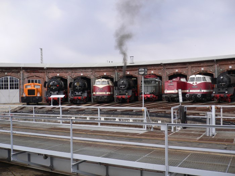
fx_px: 238
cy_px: 88
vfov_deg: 40.7
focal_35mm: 35
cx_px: 118
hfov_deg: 52.6
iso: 100
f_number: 2.8
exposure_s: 1/400
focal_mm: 5.8
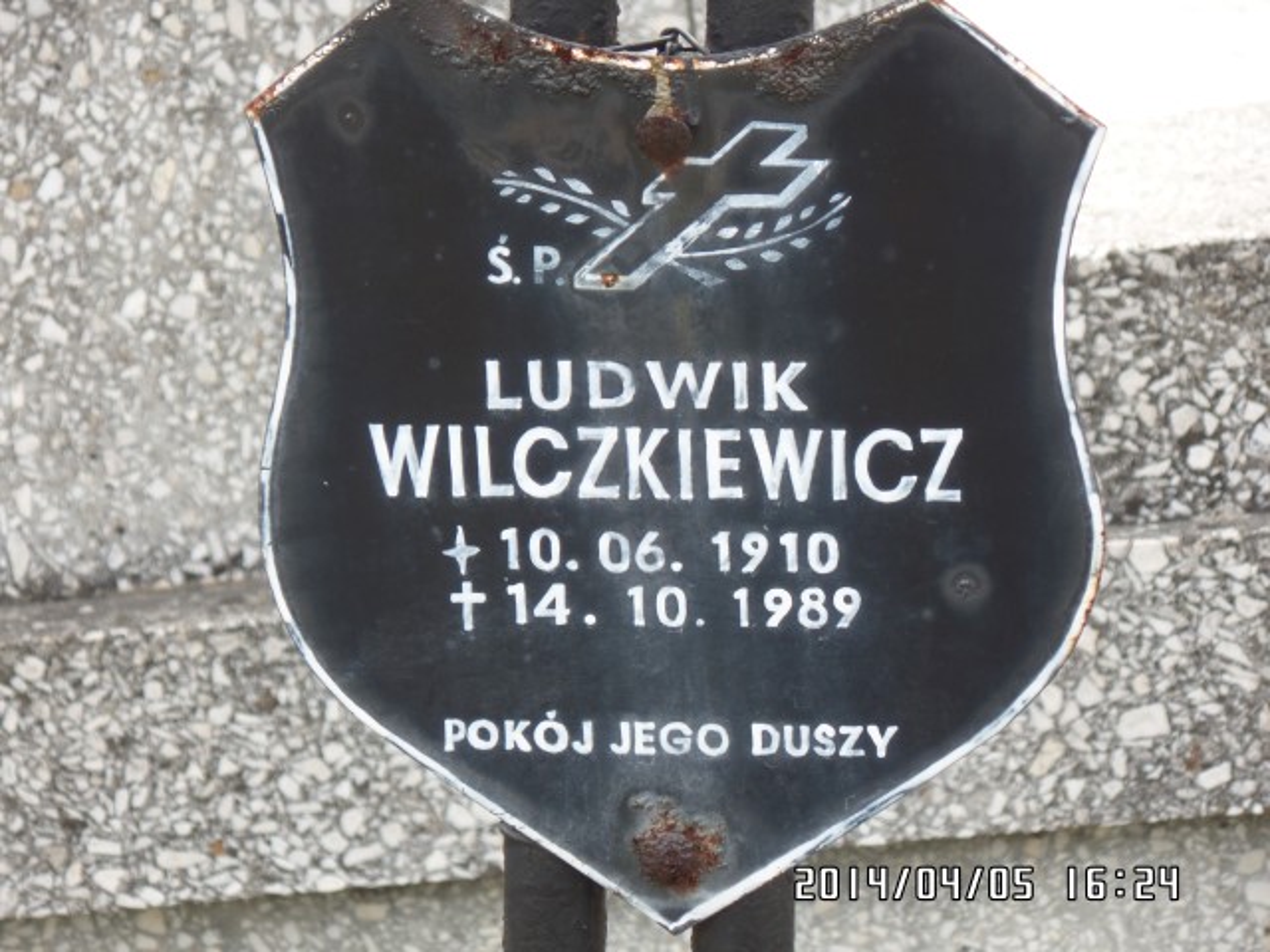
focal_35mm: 217
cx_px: 635
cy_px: 476
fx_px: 7961
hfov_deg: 9.1
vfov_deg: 6.8
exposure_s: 1/60
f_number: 4.8
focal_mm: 38.6
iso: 200
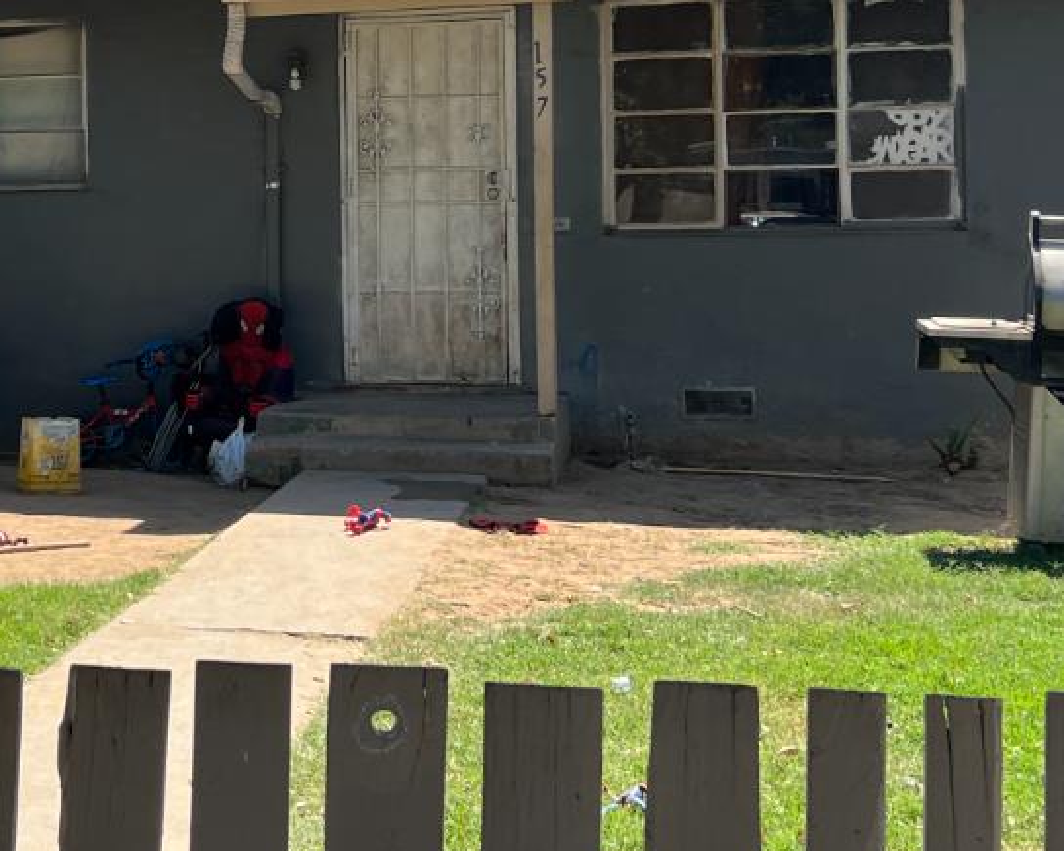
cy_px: 222
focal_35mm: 70
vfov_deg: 21.7
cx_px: 168
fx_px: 2204
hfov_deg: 26.5
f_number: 1.5
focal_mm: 5.7
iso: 50
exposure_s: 1/2353
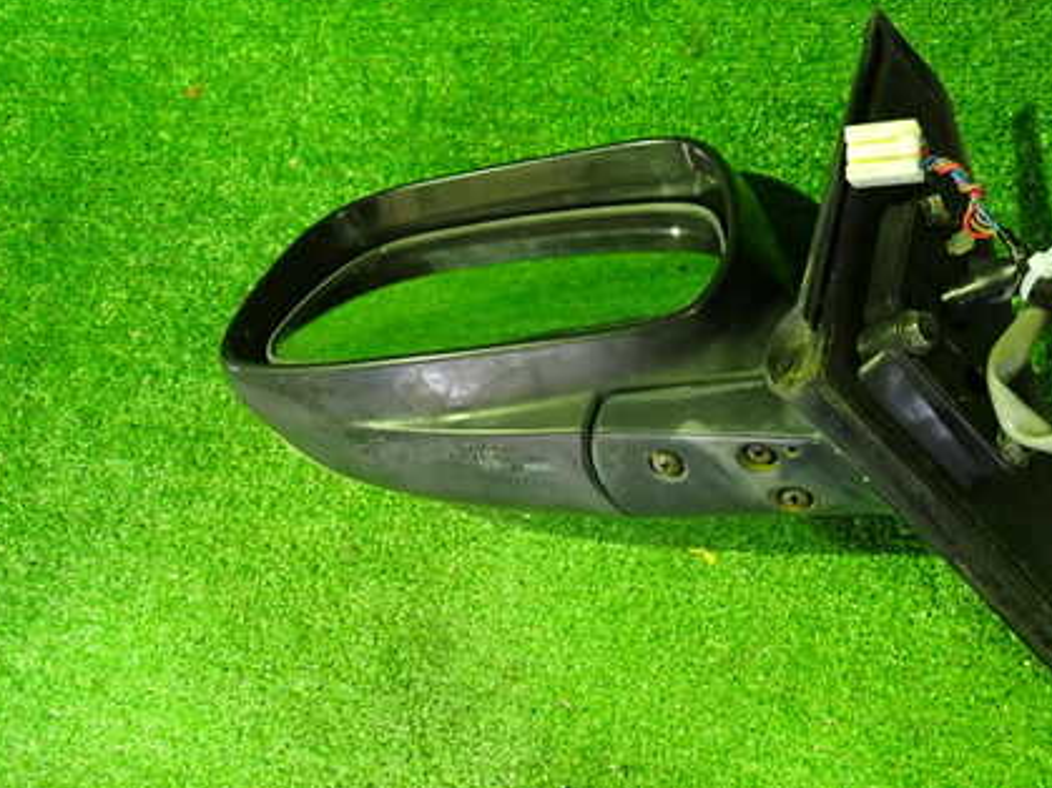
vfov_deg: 33.4
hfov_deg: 43.1
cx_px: 721
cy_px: 306
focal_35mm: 43
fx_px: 1306
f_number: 2.3
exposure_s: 1/20
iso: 800
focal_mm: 5.4
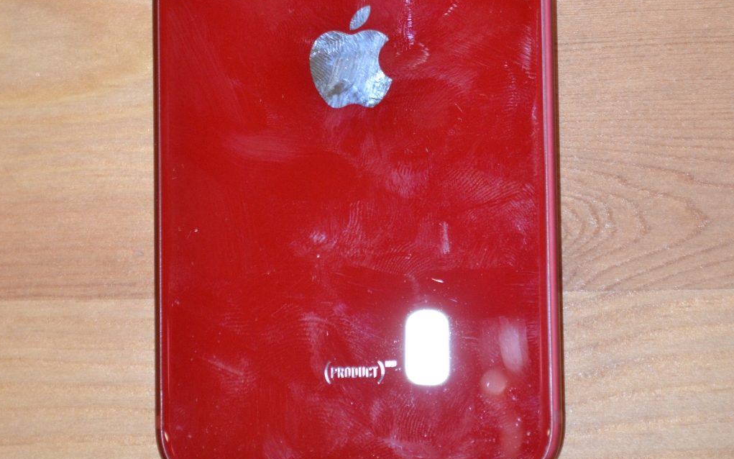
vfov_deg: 9.9
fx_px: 2636
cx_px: 378
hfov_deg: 15.8
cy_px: 112
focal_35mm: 132
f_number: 5.6
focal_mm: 55
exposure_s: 1/60
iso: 1100
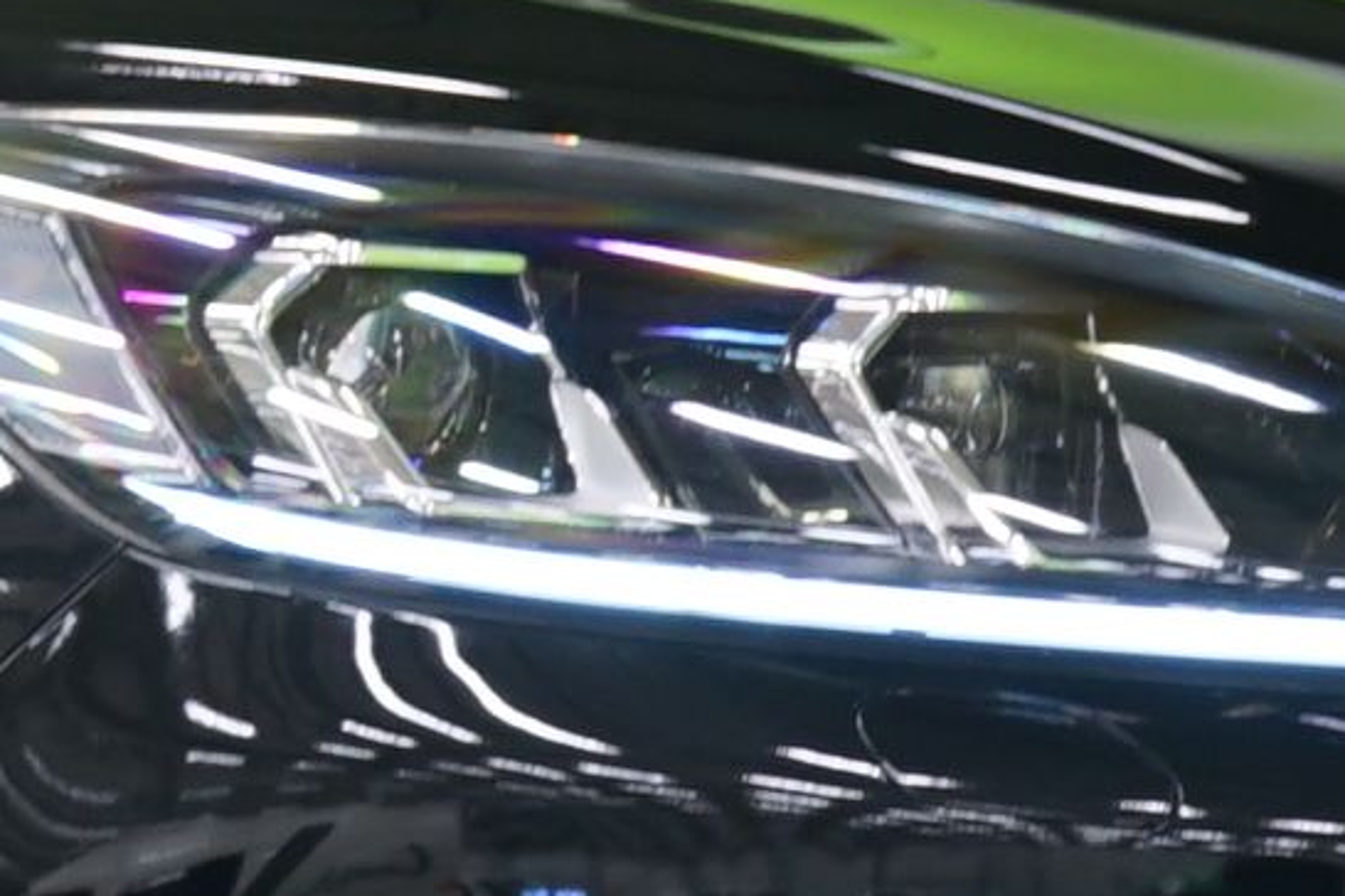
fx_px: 15093
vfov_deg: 3.4
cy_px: 251
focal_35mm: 404
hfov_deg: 5.1
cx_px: 0
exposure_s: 1/5
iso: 400
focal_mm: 56
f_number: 5
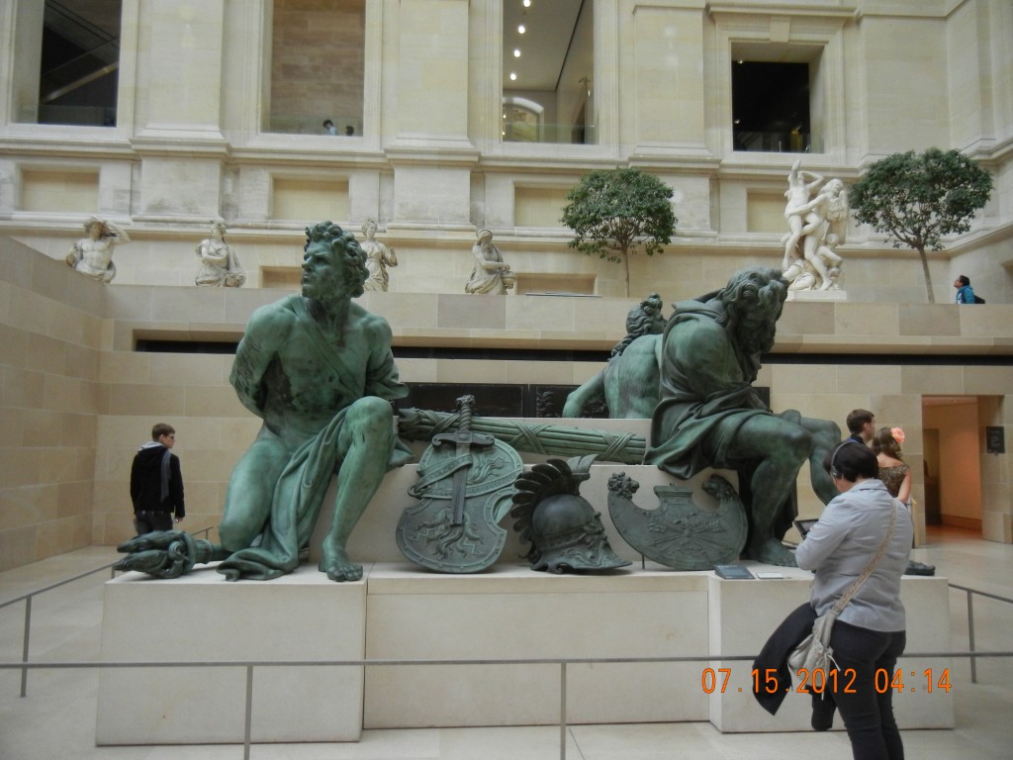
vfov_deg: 46.8
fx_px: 878
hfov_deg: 60.0
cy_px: 380
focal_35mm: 30
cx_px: 506
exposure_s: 1/54.4
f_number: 3.5
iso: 400
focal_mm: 5.4
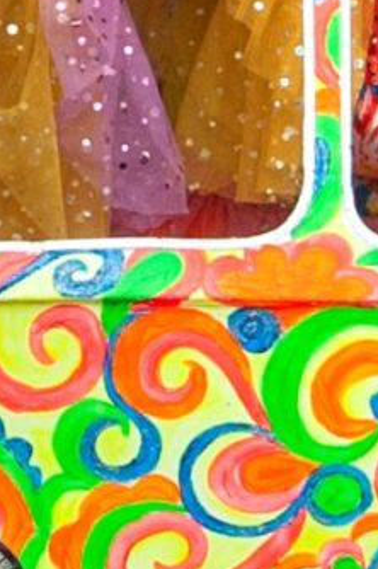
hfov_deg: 4.5
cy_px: -429
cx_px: 263
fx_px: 4845
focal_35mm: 307
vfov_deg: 6.6
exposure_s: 1/250
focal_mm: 40
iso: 320
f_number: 8
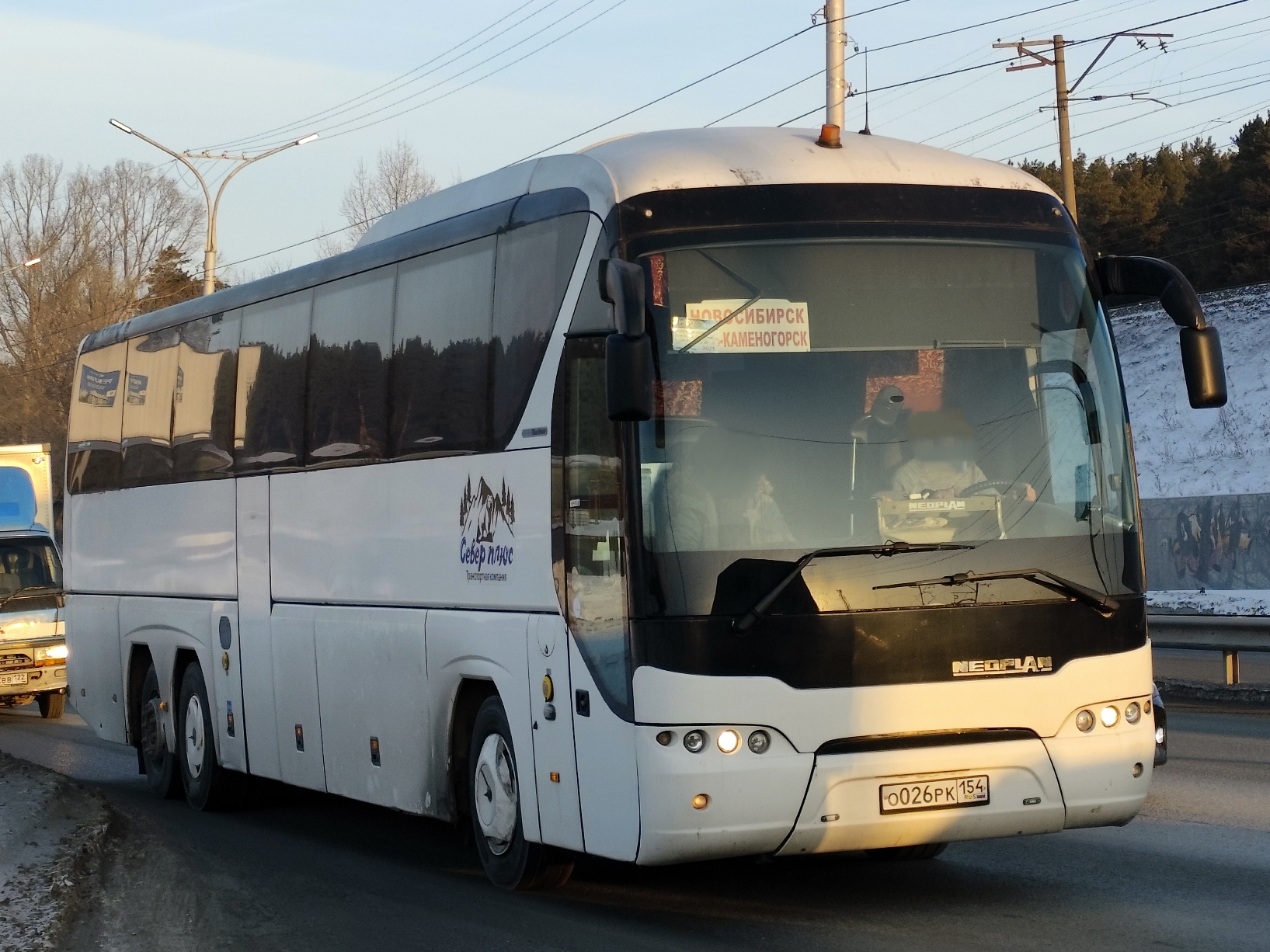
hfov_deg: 41.2
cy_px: 476
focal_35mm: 46
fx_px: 1688
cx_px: 635
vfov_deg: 31.5
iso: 50
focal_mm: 6.19
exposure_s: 1/260
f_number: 1.65
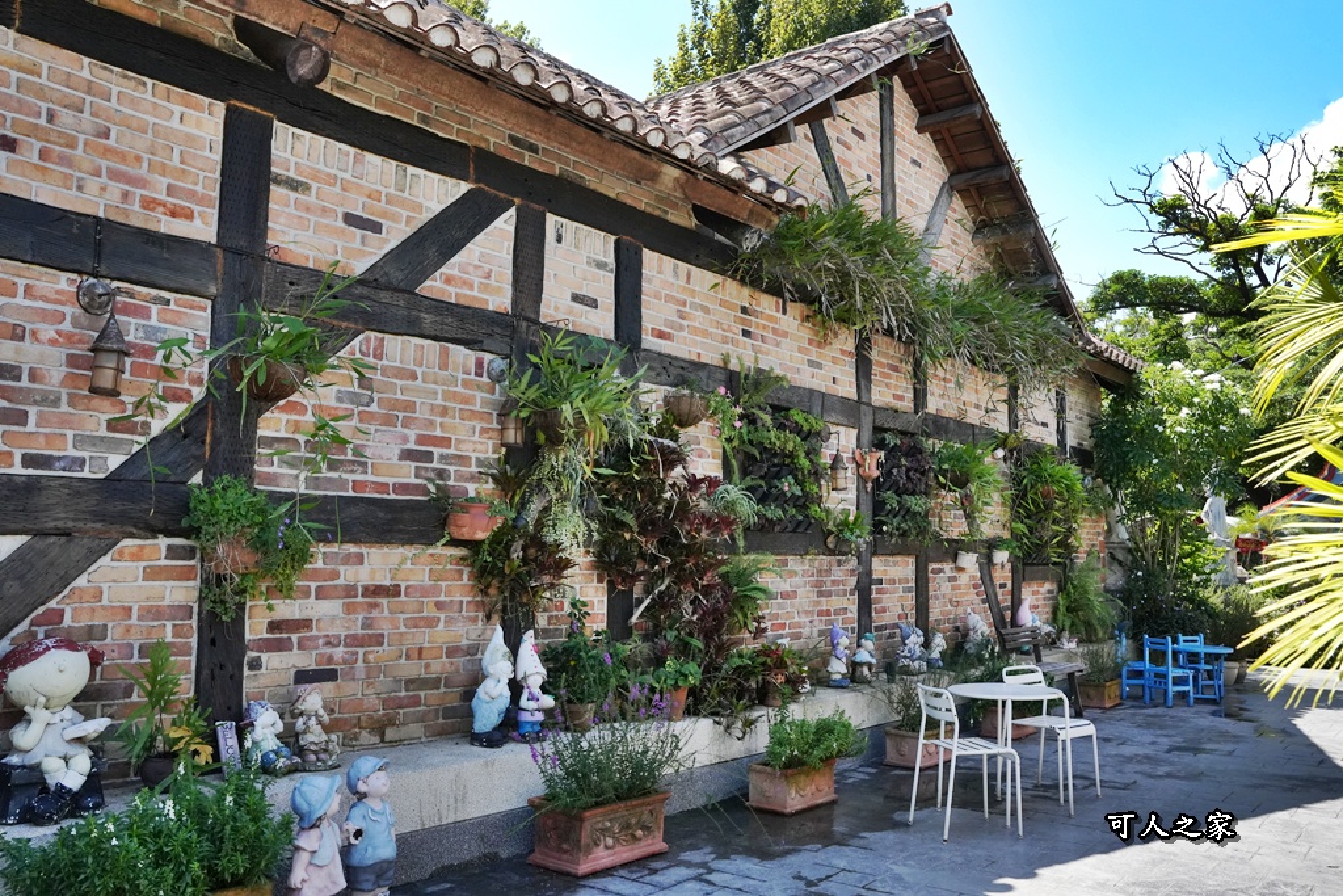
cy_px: 448
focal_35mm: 29
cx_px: 672
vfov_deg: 44.7
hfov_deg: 63.3
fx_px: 1089
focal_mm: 29.2
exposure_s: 1/2000
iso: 3200
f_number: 8
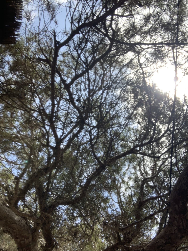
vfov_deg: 56.8
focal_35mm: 32
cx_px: 94
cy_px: 126
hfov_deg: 44.2
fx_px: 232
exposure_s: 1/492
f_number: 2.2
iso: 16
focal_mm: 2.87
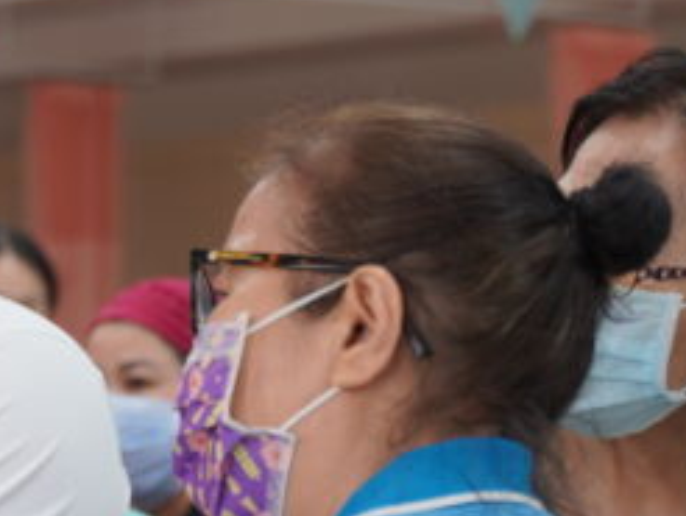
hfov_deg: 10.6
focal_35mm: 180
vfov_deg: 8.2
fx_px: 3571
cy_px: 512
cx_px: -301
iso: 125
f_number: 2.8
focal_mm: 45
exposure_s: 1/60
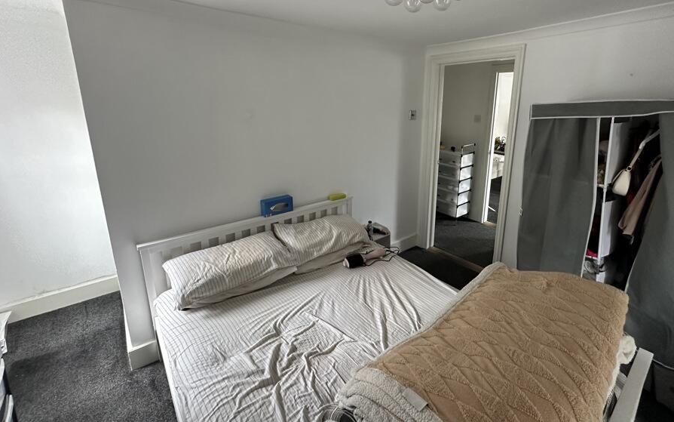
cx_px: 360
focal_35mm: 17
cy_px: 175
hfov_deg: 94.2
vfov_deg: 67.5
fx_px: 312
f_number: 2.2
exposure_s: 1/60
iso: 400
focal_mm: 2.22
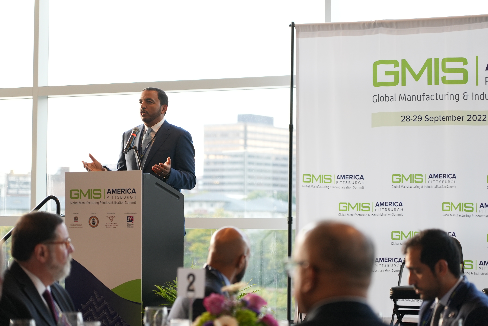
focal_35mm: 105
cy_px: 163
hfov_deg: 19.4
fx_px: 1424
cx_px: 244
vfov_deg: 13.1
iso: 640
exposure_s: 1/100
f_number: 4
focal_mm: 105
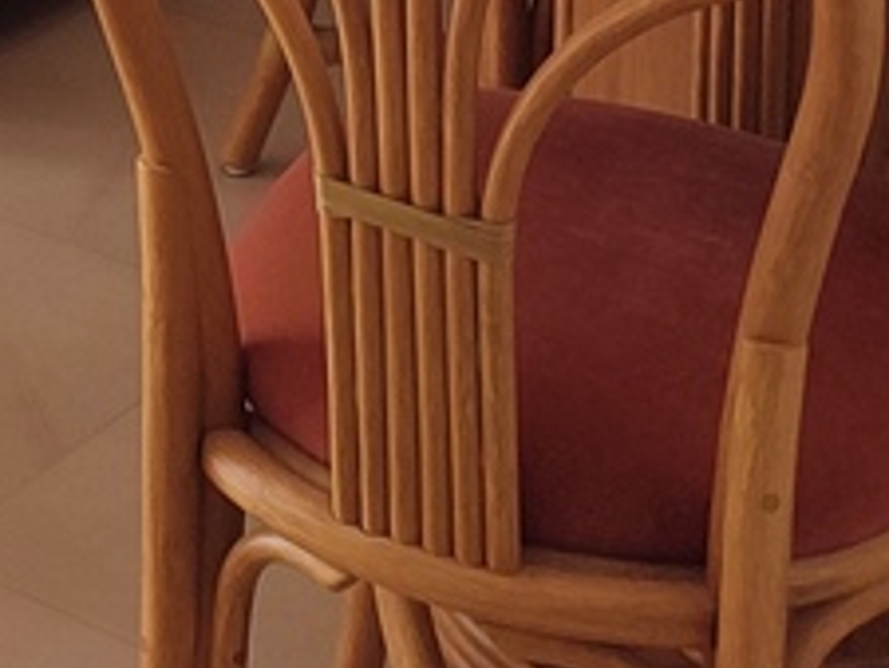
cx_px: -466
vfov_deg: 9.6
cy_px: -767
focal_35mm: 142
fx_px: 3649
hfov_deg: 13.1
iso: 50
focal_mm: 6.04
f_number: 1.9
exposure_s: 1/232
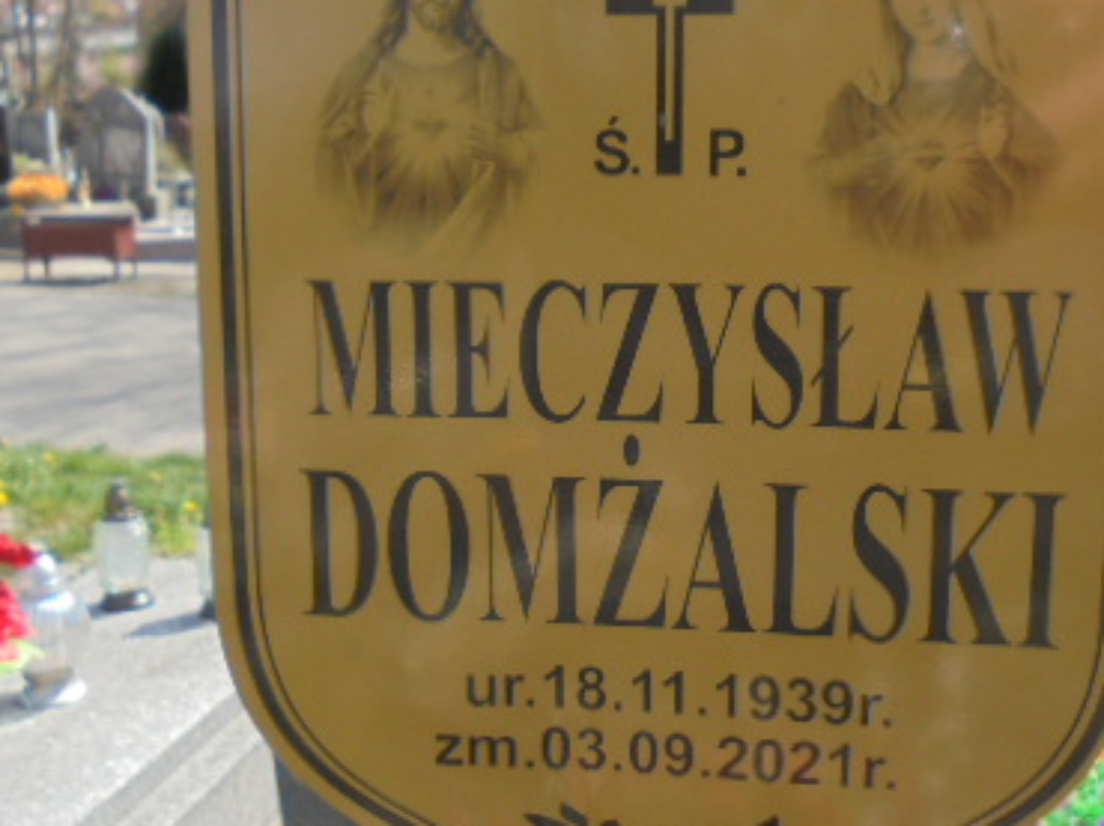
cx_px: 642
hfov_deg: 42.0
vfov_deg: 32.1
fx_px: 1434
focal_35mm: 45
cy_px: 391
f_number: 3.5
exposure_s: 1/640
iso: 100
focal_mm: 4.6
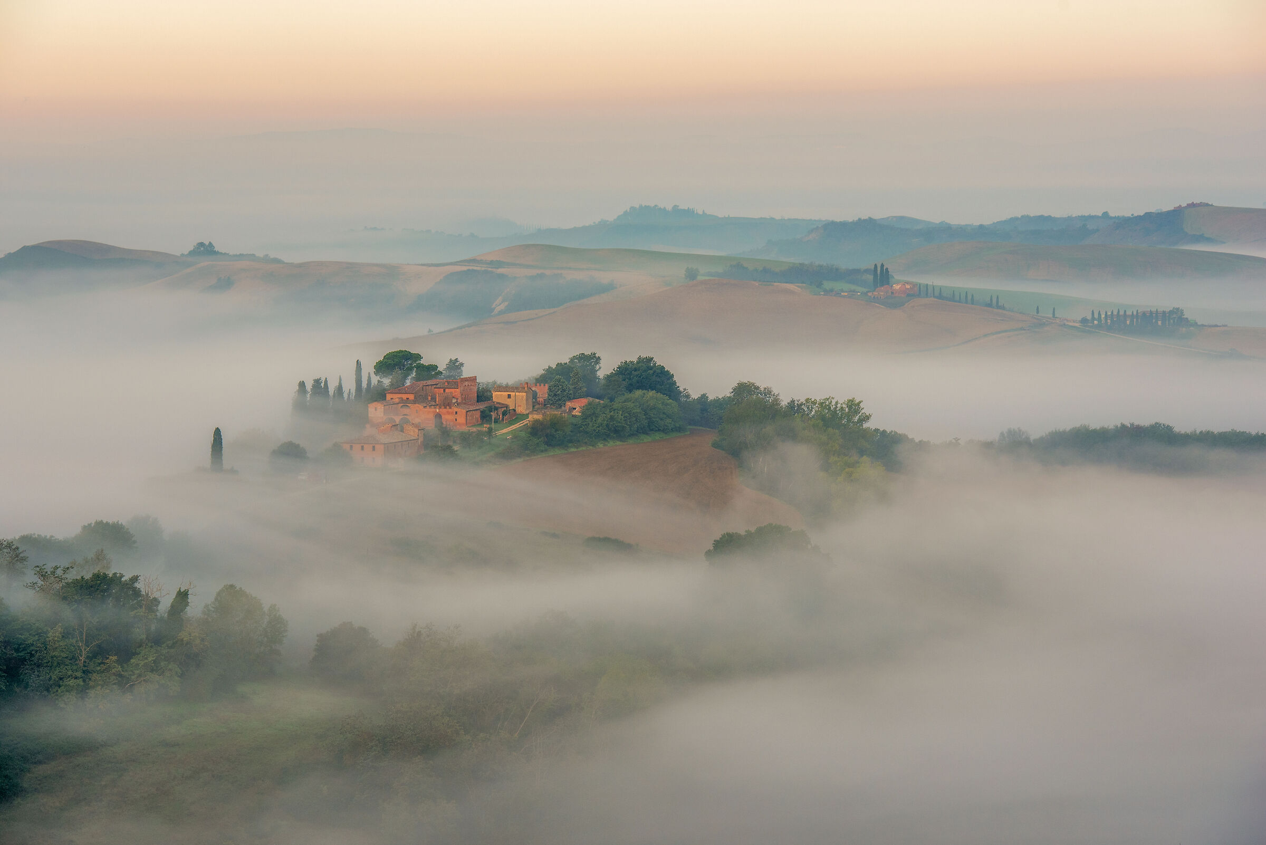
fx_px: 4292
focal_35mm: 122
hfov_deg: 16.8
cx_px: 633
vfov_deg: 11.2
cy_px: 422
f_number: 8
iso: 200
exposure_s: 1/160
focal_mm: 122
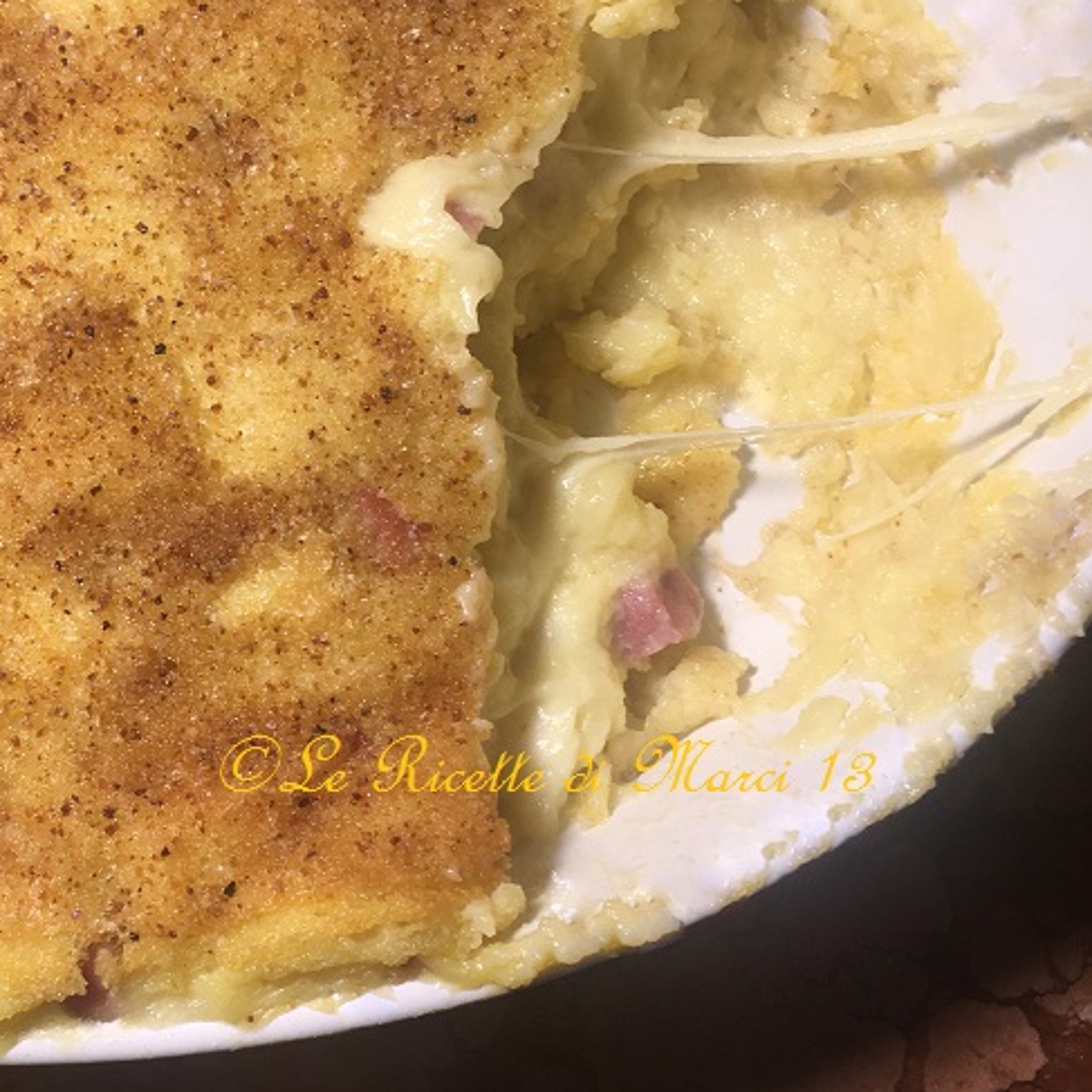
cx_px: 141
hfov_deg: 32.6
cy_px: 442
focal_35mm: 50
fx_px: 1785
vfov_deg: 33.9
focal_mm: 4.15
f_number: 2.2
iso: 25
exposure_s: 1/50
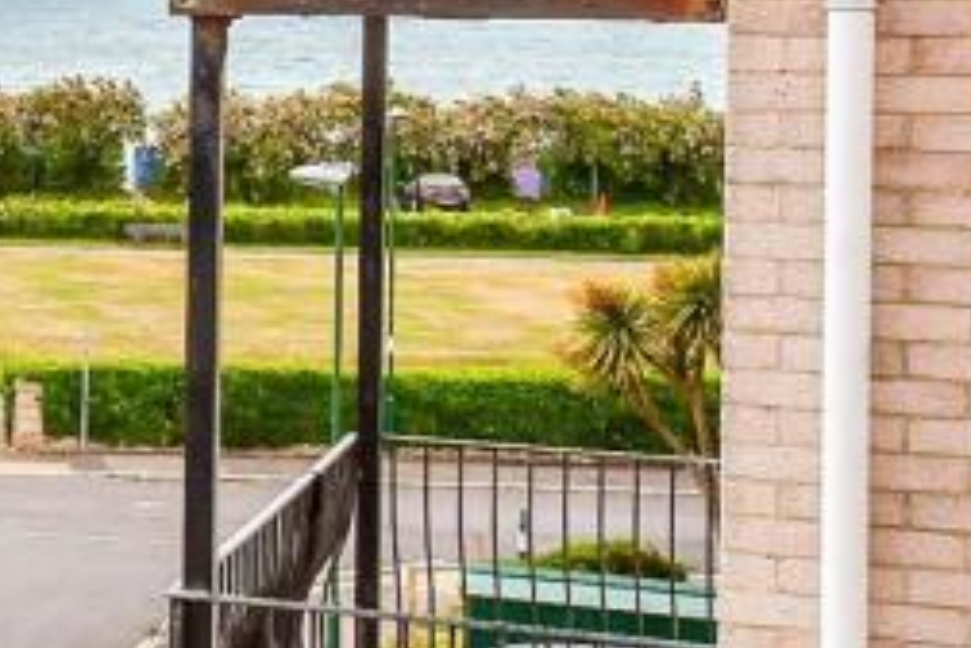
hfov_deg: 14.6
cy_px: 21
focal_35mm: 122
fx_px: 3290
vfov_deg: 11.1
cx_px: -805
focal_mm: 20
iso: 500
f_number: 11
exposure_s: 1/400
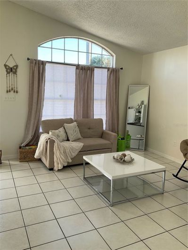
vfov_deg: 61.7
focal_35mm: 29
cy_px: 125
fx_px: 210
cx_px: 94
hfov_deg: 48.2
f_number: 1.8
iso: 20
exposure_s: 1/120
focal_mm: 3
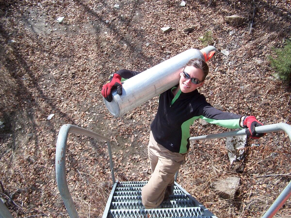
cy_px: 109
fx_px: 319
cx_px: 146
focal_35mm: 38
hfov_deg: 49.0
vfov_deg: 37.7
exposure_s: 1/500
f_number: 2.8
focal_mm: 6.3
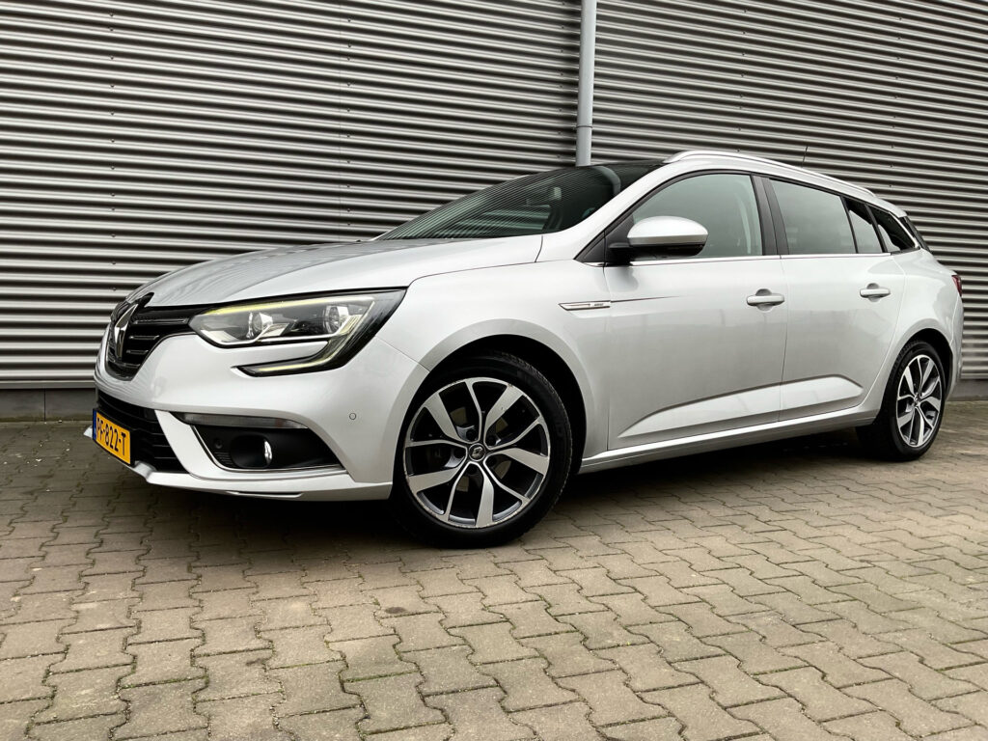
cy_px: 370
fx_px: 828
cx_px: 494
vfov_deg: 48.2
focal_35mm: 29
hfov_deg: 61.7
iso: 32
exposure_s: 1/120
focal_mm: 3
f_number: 1.8
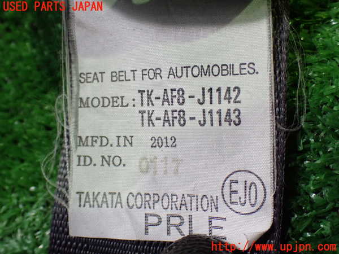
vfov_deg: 35.1
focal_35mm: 41
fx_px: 402
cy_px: 127
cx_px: 170
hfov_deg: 45.8
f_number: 2.8
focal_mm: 7.31
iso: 800
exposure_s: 1/125
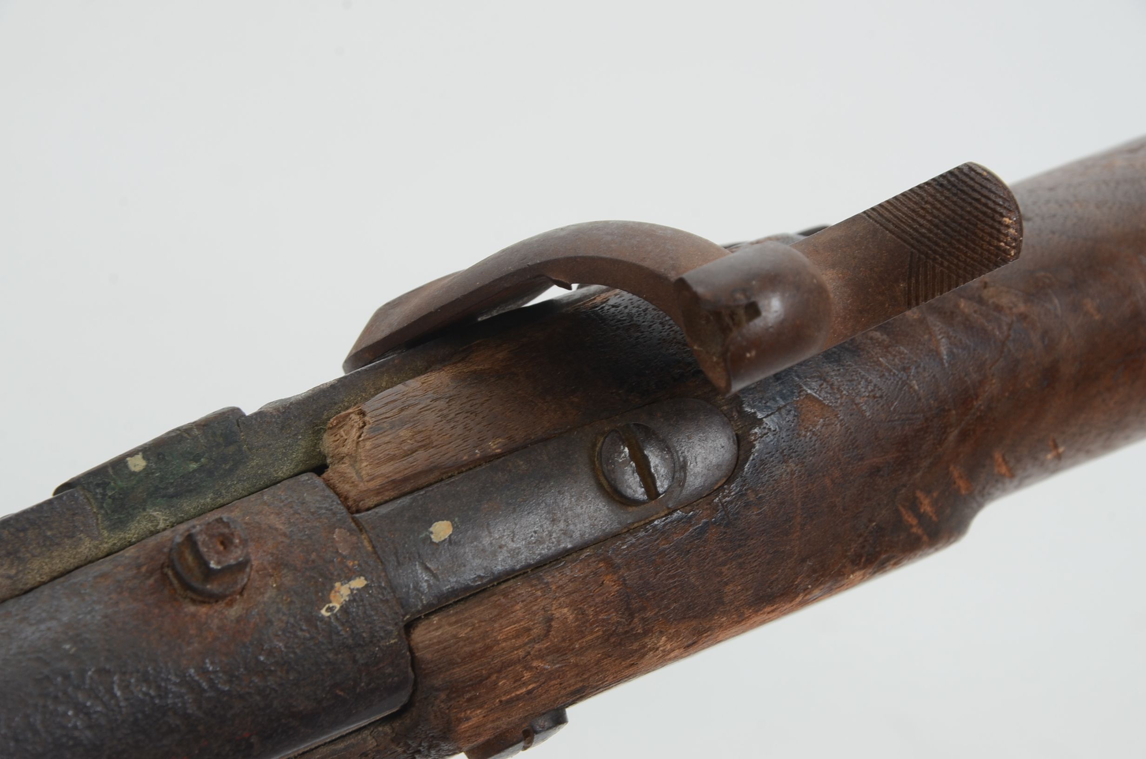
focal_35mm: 158
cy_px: 380
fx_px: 5003
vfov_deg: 8.7
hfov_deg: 13.1
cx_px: 573
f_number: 11
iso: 200
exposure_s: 1/80
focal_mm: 105
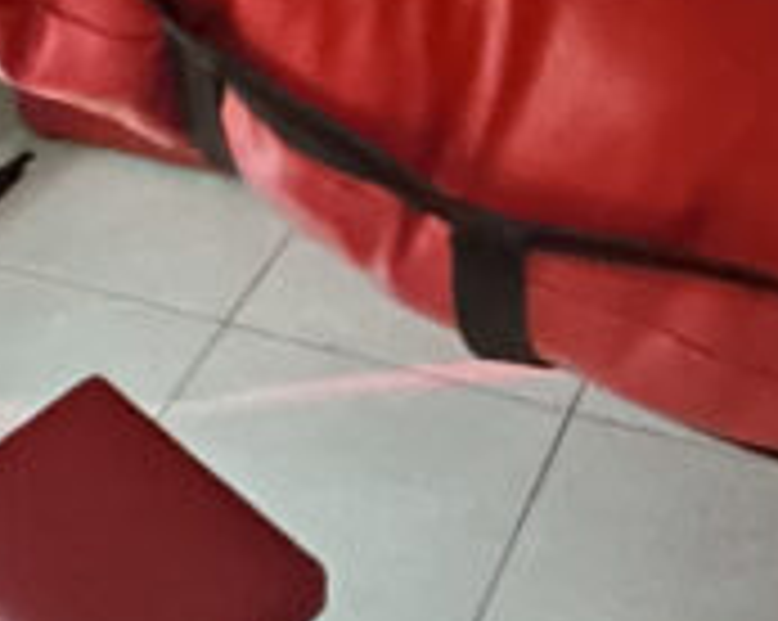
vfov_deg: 16.4
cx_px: 504
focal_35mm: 81
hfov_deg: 23.5
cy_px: -428
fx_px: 1863
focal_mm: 2.22
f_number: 2.2
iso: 2500
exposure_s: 1/8
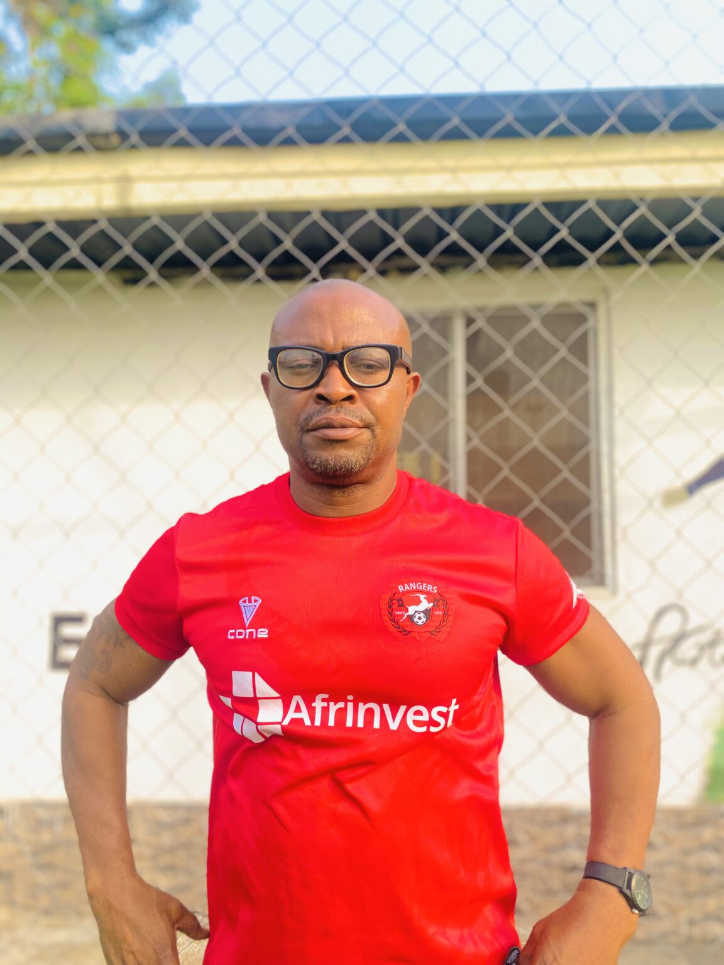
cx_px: 362
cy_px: 482
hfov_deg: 53.1
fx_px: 725
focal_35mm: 26
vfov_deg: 67.3
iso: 32
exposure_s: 1/502
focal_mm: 4.25
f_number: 1.8
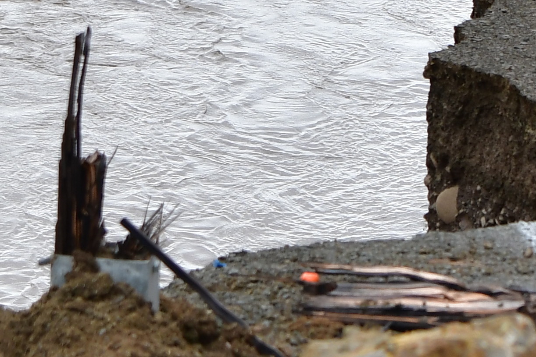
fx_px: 2442
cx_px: 456
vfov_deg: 8.2
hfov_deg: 12.5
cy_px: -198
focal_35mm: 164
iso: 250
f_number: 2.8
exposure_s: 1/500
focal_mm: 24
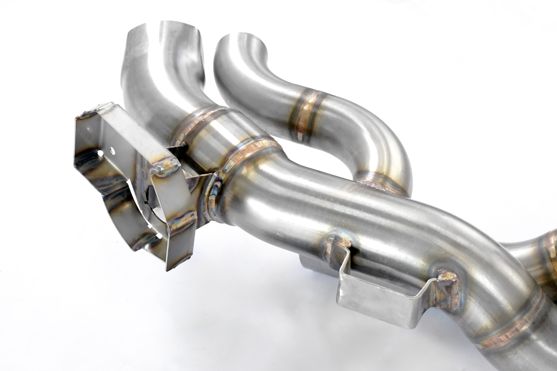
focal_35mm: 84
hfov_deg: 24.2
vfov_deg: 16.3
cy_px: 186
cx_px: 278
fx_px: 1300
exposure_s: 1/200
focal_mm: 56
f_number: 11
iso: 4000
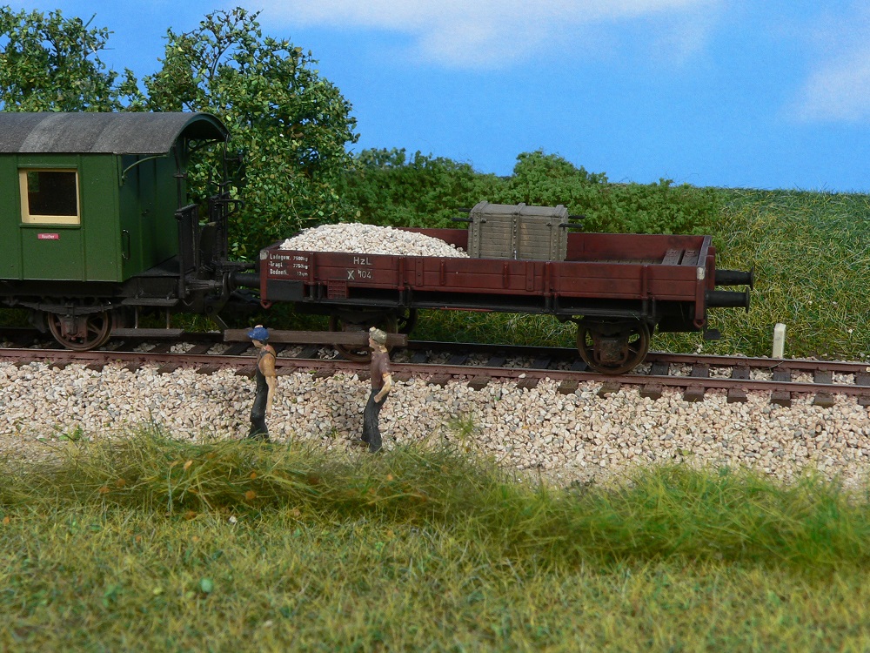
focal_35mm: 55
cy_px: 326
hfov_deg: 34.9
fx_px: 1382
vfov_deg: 26.6
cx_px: 435
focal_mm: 9.2
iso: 80
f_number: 8
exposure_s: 1/15
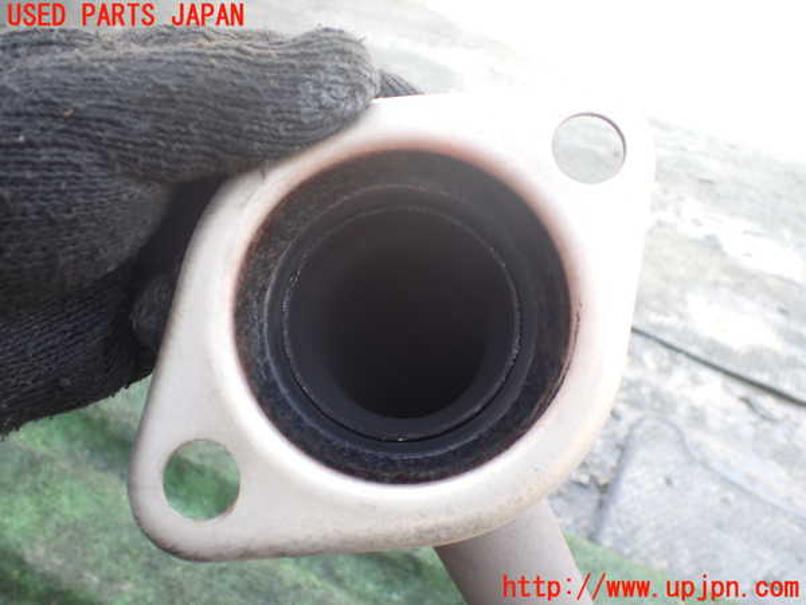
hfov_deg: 60.0
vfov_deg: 46.8
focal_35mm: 30
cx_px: 403
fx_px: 699
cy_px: 302
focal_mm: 5.4
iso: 160
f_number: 2.3
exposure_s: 1/125
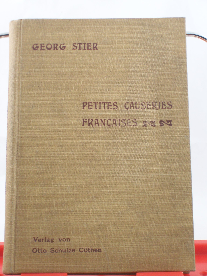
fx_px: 813
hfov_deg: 14.5
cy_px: 138
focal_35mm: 102
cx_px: 104
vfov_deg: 19.3
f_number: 4.6
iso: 160
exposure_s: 1/40
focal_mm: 16.8
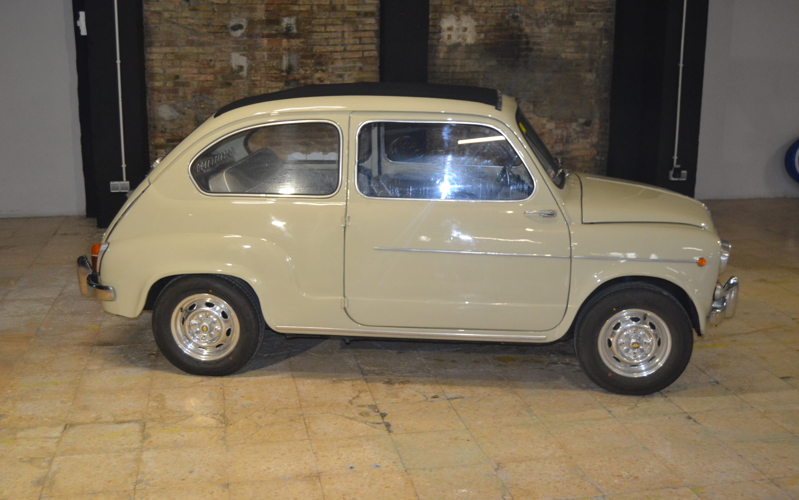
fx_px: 871
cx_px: 398
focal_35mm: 40
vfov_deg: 32.0
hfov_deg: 49.3
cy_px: 236
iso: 1250
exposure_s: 1/60
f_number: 4
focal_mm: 26
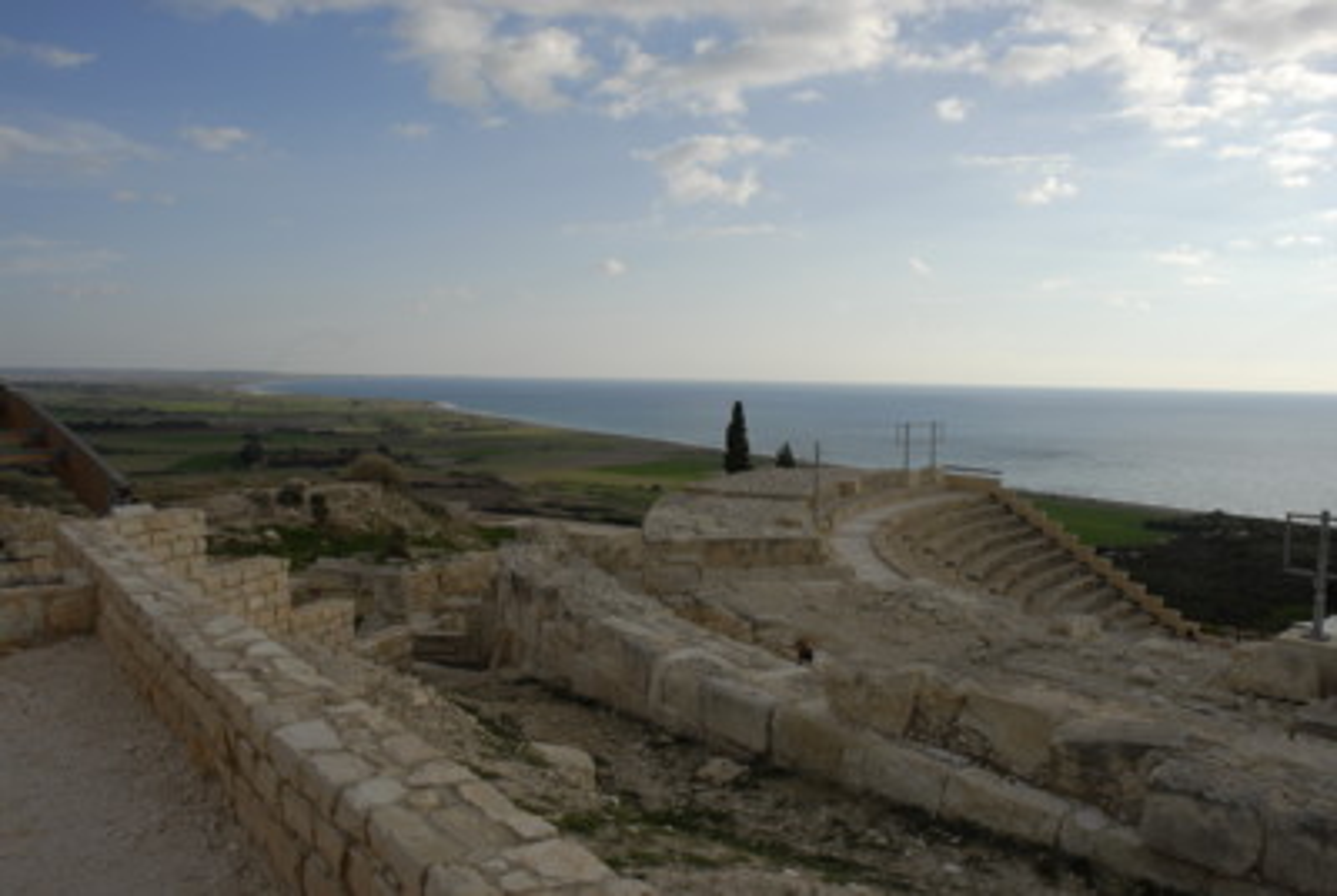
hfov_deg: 67.3
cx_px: 668
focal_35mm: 27
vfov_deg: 48.1
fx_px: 1004
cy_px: 448
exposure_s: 1/100
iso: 100
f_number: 14
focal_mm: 18
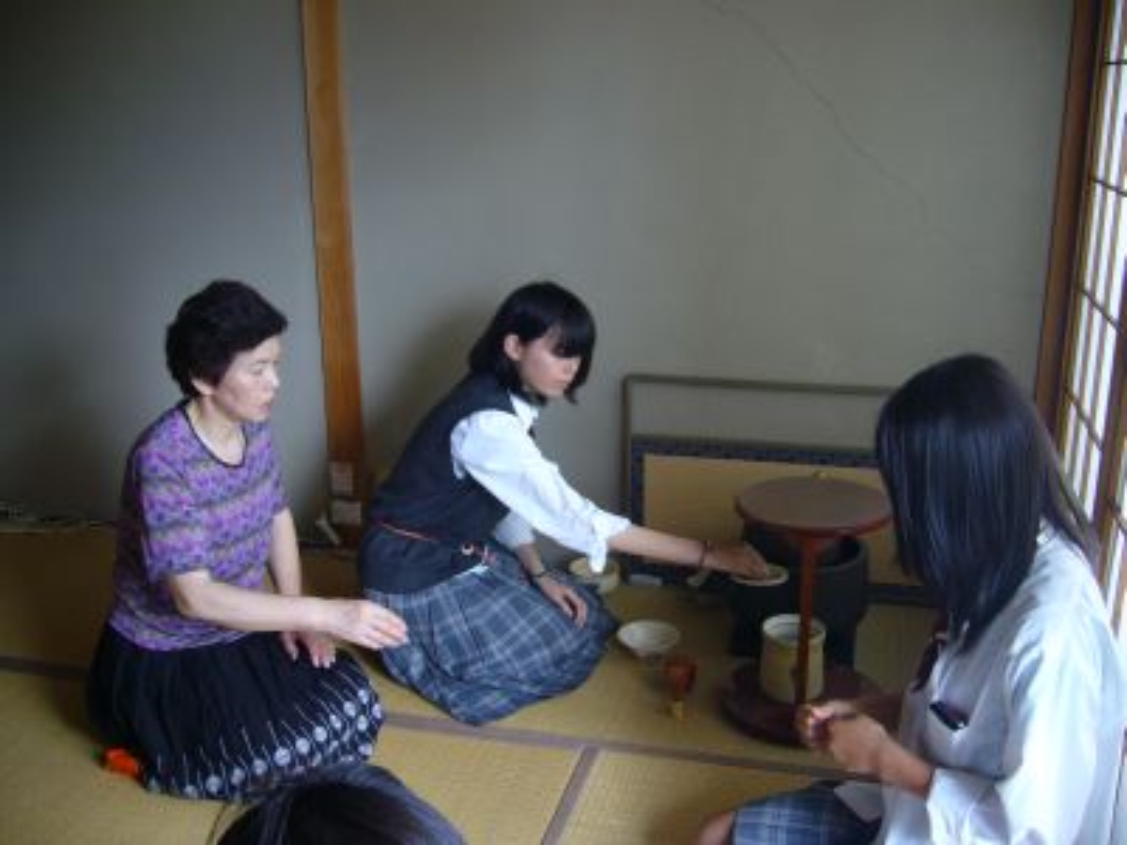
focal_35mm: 35
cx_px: 564
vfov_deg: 40.7
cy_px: 422
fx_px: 1140
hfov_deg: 52.6
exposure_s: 1/50
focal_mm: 5.8
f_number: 2.8
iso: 100
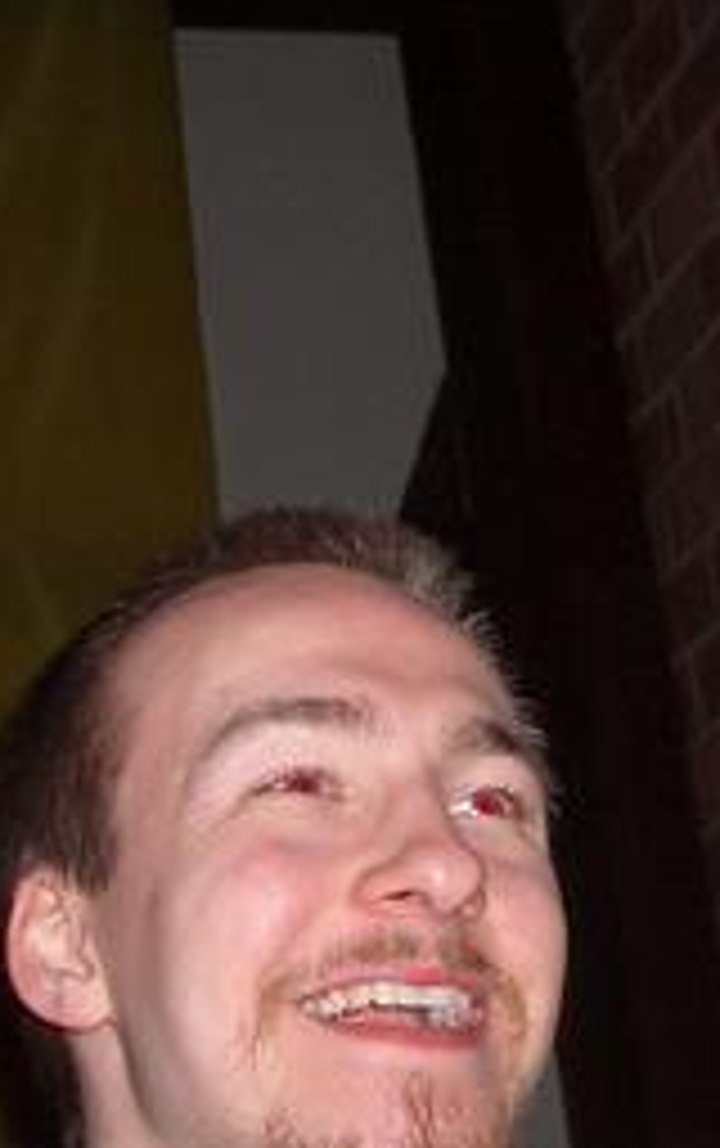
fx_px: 2912
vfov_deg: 22.3
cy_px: 567
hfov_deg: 14.0
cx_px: 621
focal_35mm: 93
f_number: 2.6
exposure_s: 1/40
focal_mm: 5.8
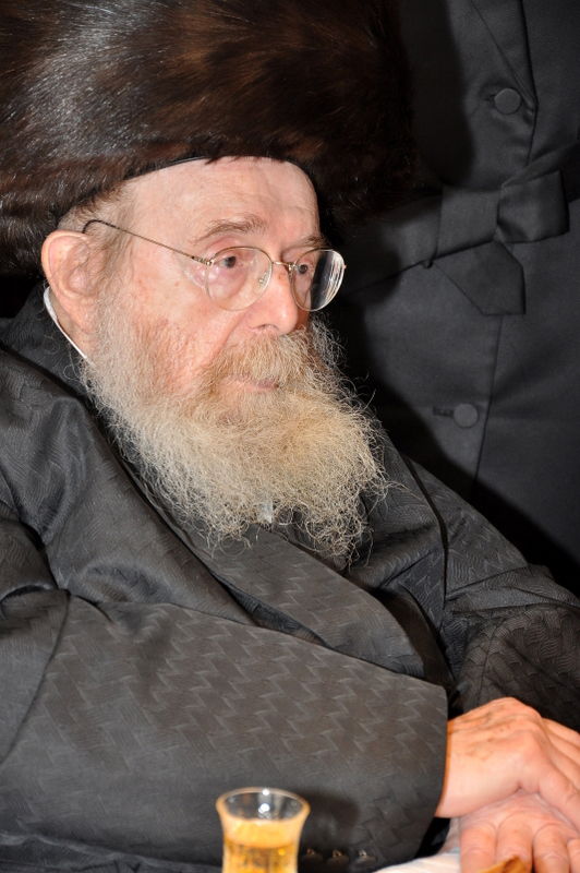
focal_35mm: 158
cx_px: 290
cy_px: 436
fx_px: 3813
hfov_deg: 8.7
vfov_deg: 13.1
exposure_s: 1/60
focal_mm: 105
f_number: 5.6
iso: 400
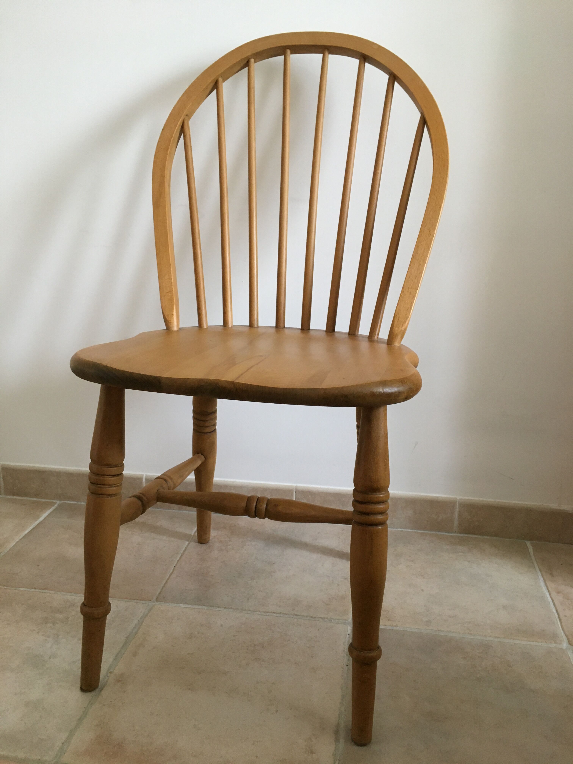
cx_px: 286
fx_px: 640
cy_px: 382
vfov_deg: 61.7
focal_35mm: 29
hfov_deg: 48.2
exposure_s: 1/33
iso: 125
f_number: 2.2
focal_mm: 4.15
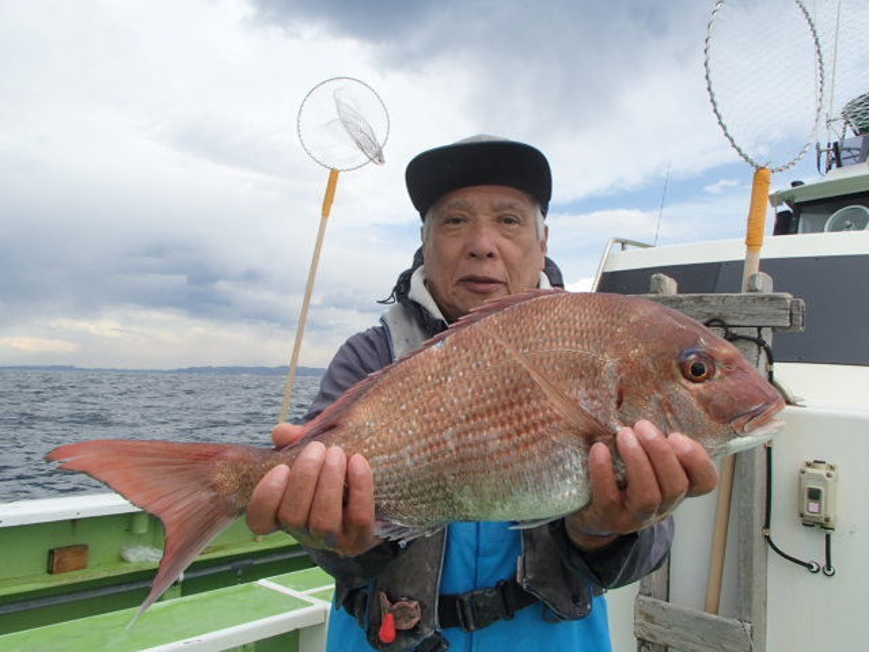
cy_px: 326
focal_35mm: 28
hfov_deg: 63.4
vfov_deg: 49.7
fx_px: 703
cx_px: 434
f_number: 3.9
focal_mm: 5
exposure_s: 1/640
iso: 100
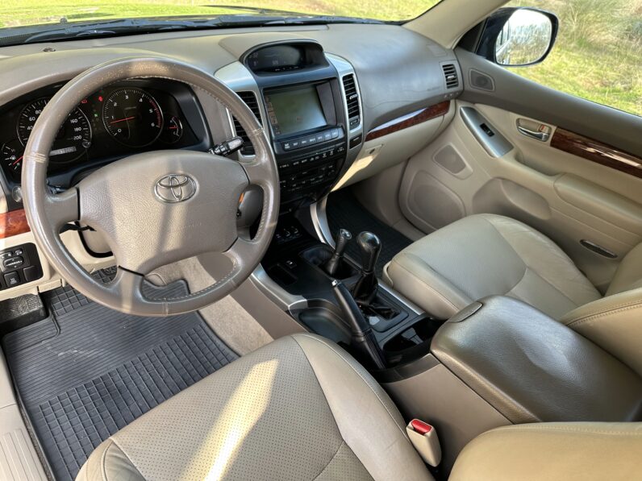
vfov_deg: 56.8
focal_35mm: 24
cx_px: 321
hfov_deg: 71.6
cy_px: 240
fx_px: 445
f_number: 1.78
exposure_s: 1/121
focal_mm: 6.86
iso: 64
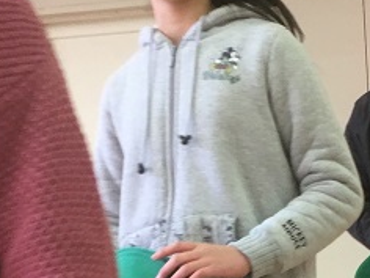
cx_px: 311
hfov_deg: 19.6
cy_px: 276
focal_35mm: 99
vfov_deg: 14.7
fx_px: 1058
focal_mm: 4.15
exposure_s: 1/33
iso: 50
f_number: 2.2
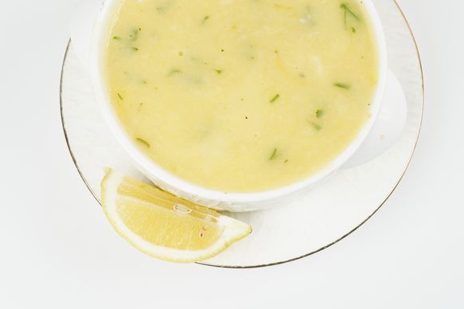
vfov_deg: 19.4
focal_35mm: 70
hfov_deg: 28.9
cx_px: 236
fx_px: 902
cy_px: 104
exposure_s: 1/50
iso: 400
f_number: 11
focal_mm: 51
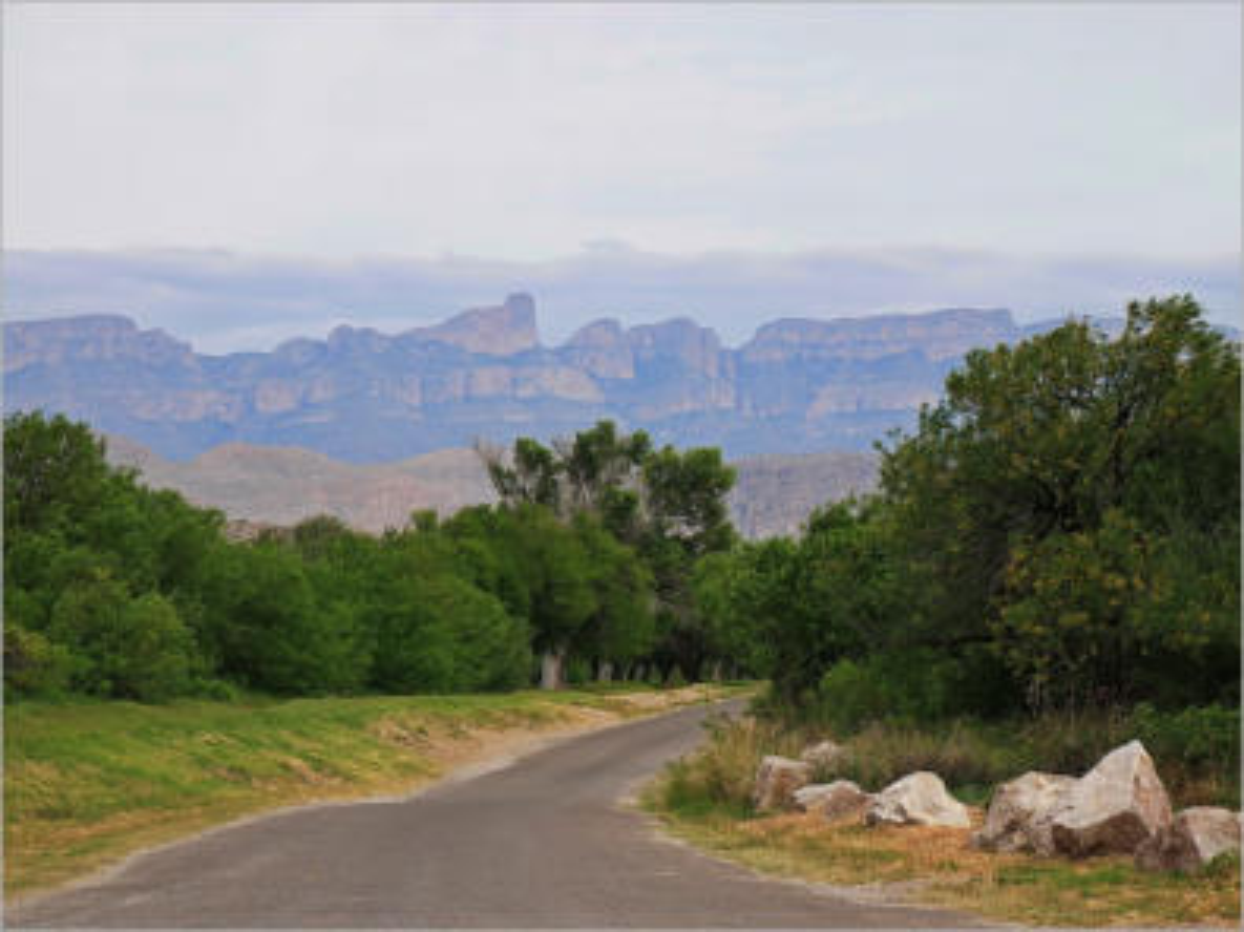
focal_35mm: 98
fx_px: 3521
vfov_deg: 15.1
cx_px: 622
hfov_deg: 20.0
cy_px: 466
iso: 200
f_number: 8
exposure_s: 1/400
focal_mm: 49
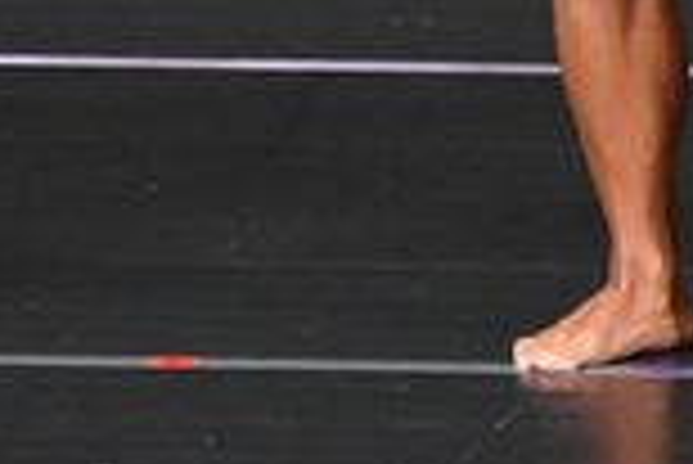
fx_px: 33430
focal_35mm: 1735
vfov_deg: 0.8
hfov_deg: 1.2
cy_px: -577
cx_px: 281
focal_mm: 230
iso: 4000
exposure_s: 1/400
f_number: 5.6
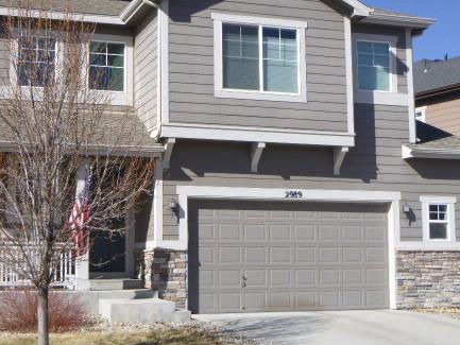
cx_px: 180
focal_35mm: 65
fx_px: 864
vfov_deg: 22.6
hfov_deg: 29.7
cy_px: 186
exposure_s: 1/500
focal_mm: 7.9
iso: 100
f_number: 4.7
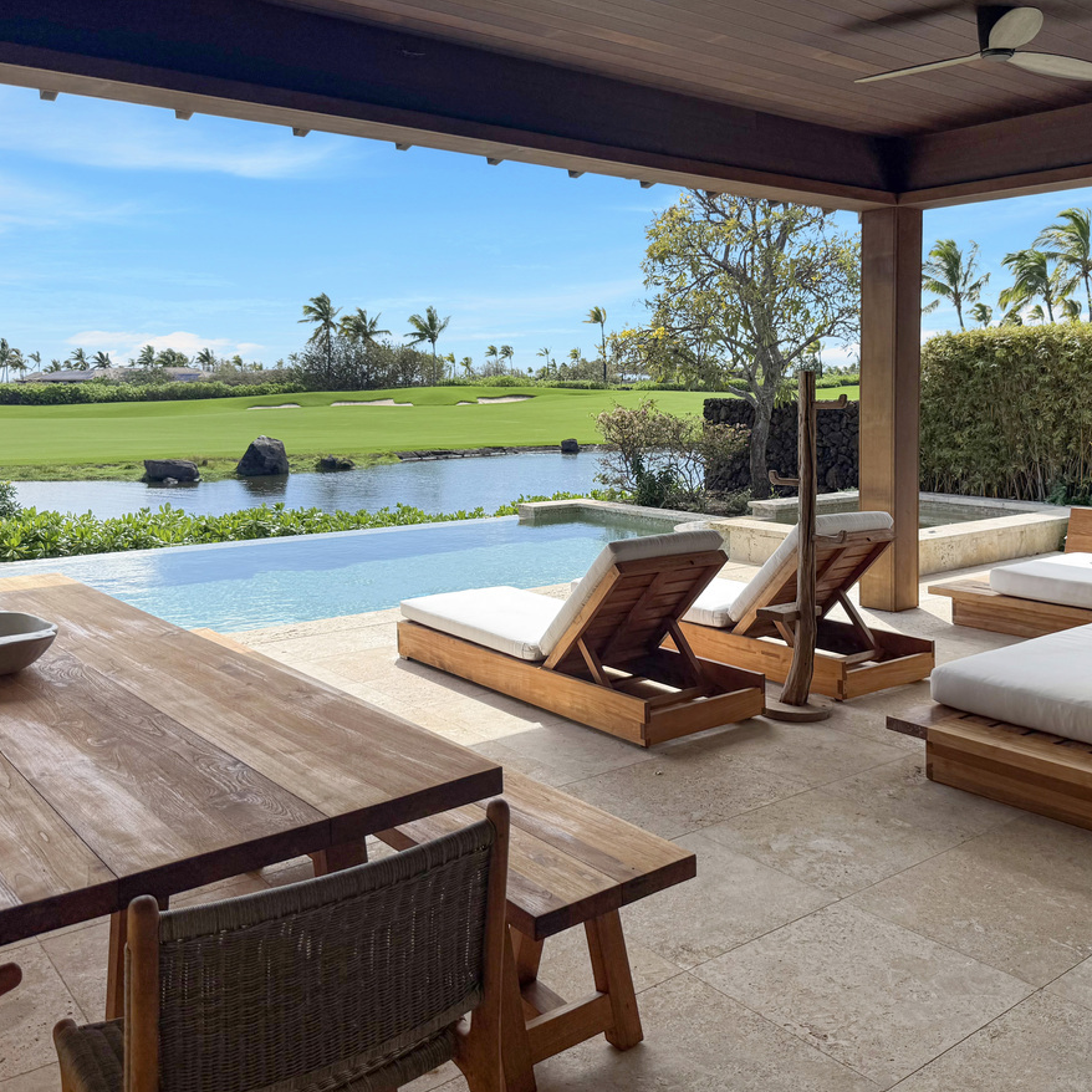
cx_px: 606
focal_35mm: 29
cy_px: 548
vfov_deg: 55.6
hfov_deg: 55.5
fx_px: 1035
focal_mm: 6.76
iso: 80
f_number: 1.78
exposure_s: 1/5714
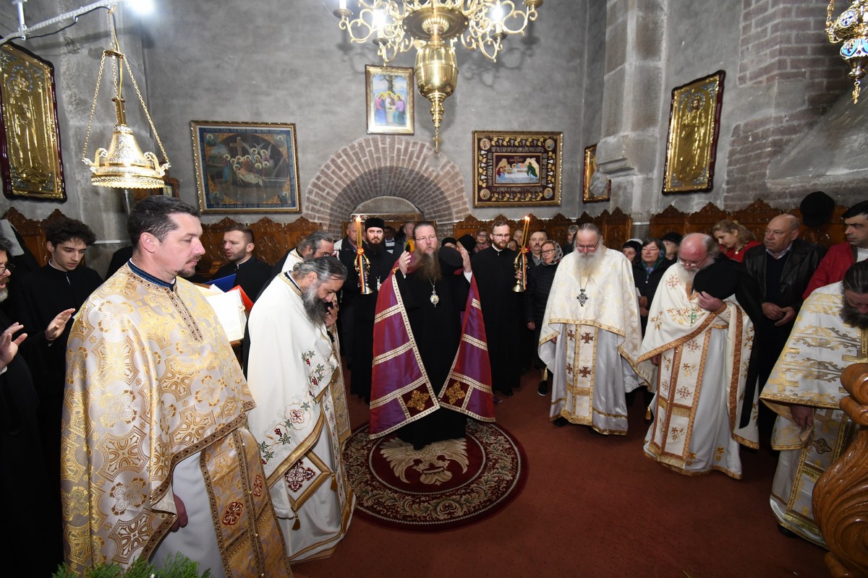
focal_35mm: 15
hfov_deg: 100.4
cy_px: 289
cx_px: 434
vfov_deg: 77.3
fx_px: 362
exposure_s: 1/40
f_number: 4.5
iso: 1250
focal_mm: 10
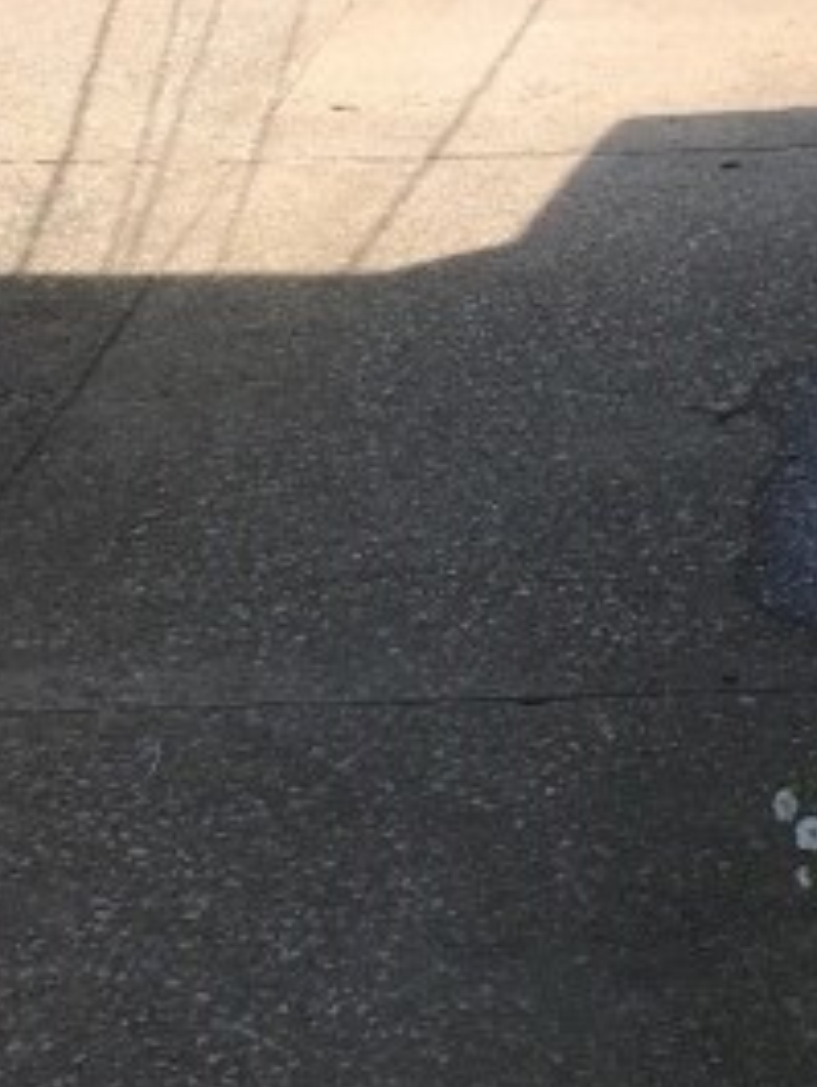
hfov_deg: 17.4
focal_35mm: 84
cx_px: 657
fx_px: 2641
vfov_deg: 23.1
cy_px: 320
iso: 25
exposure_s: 1/845
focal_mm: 4.15
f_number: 2.2
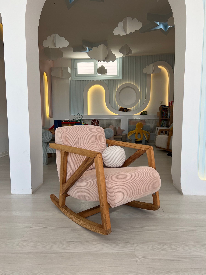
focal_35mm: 26
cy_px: 138
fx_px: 206
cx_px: 103
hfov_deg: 53.1
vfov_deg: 67.3
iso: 50
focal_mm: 5.7
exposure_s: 1/345
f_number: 1.5
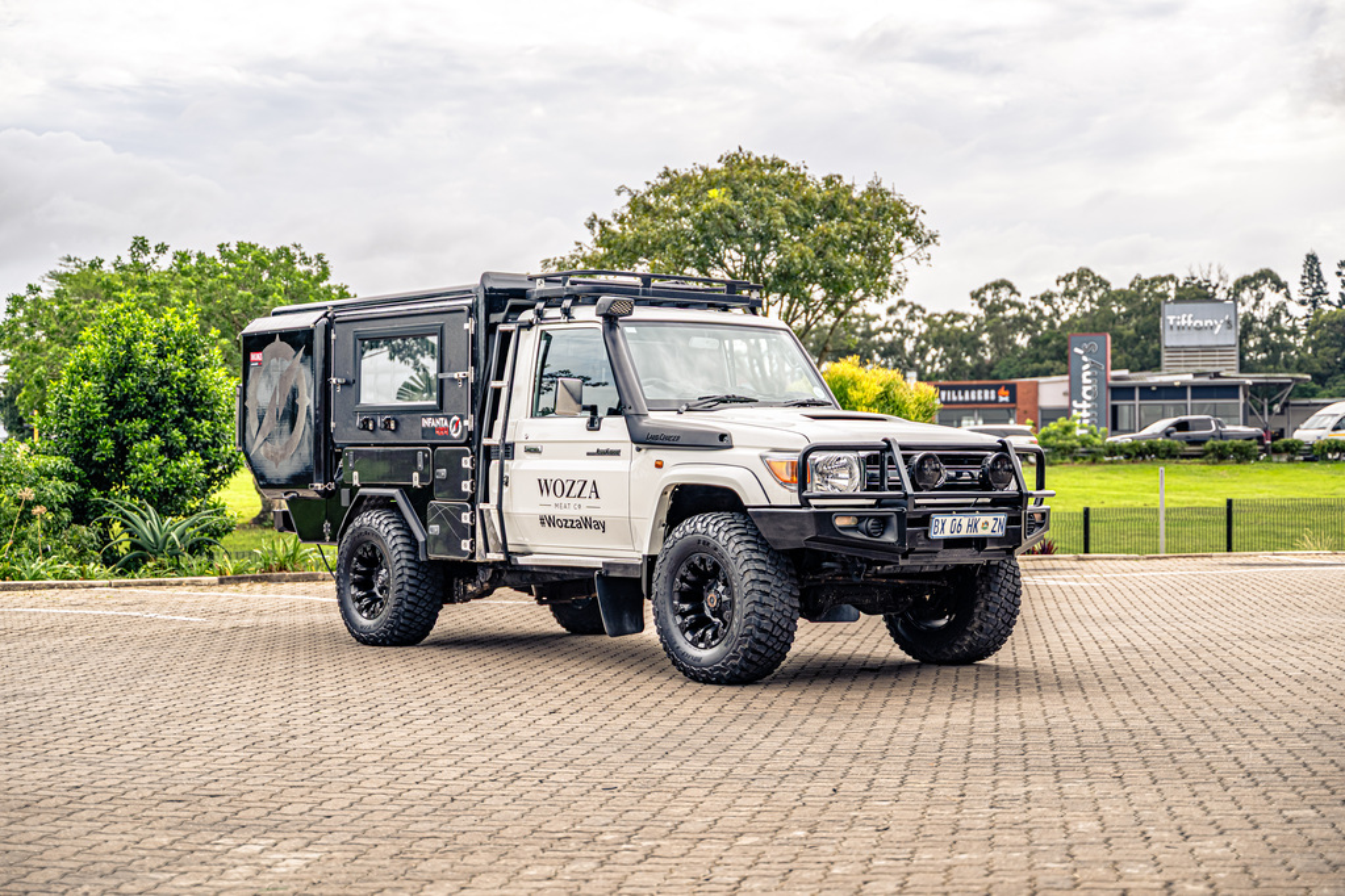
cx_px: 672
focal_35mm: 55
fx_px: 2055
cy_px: 448
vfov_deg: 24.6
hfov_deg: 36.2
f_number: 2.8
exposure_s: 1/1250
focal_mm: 55
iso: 160
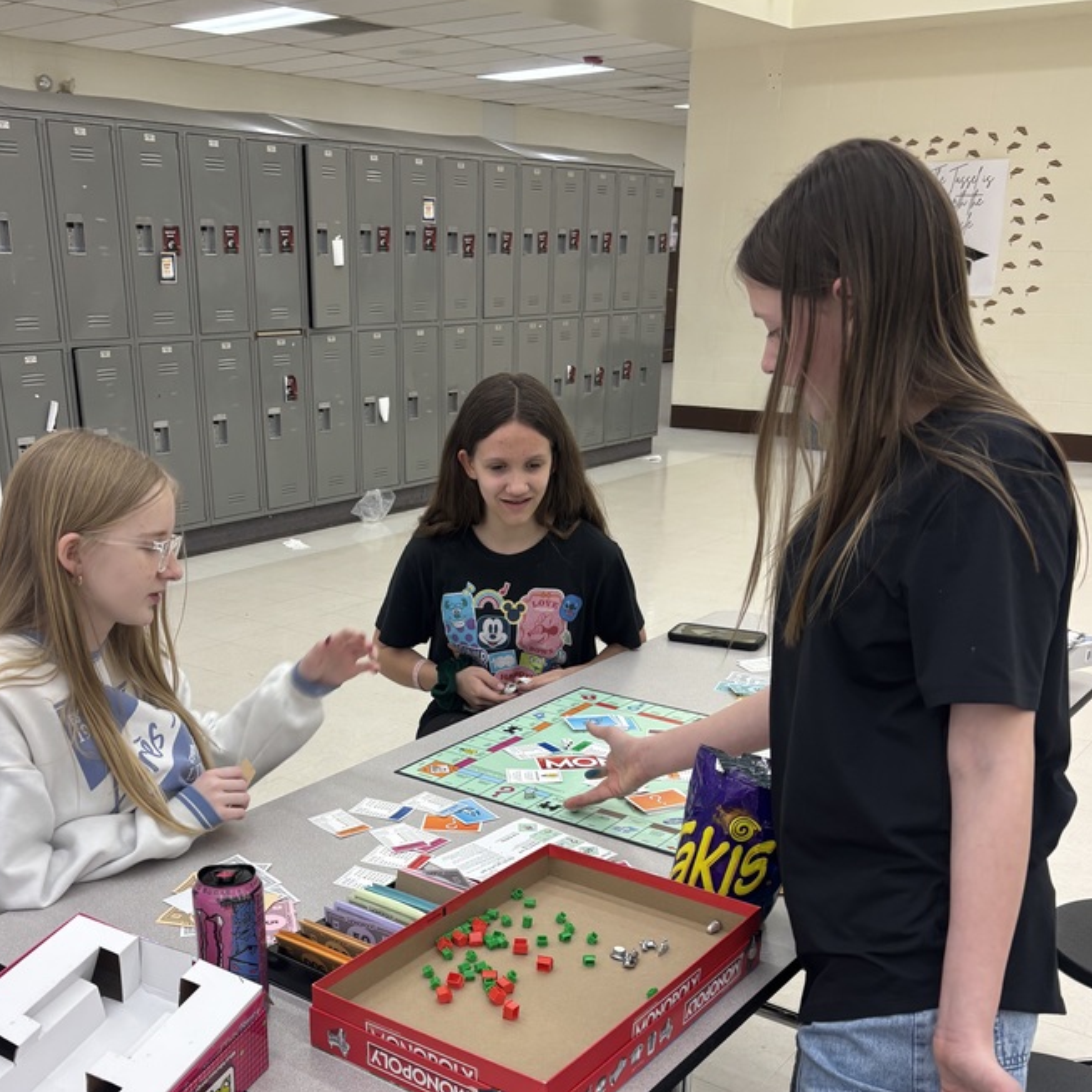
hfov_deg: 45.9
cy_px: 786
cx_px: 469
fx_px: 1285
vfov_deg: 44.8
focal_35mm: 36
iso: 100
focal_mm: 5.96
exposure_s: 1/60
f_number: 1.6
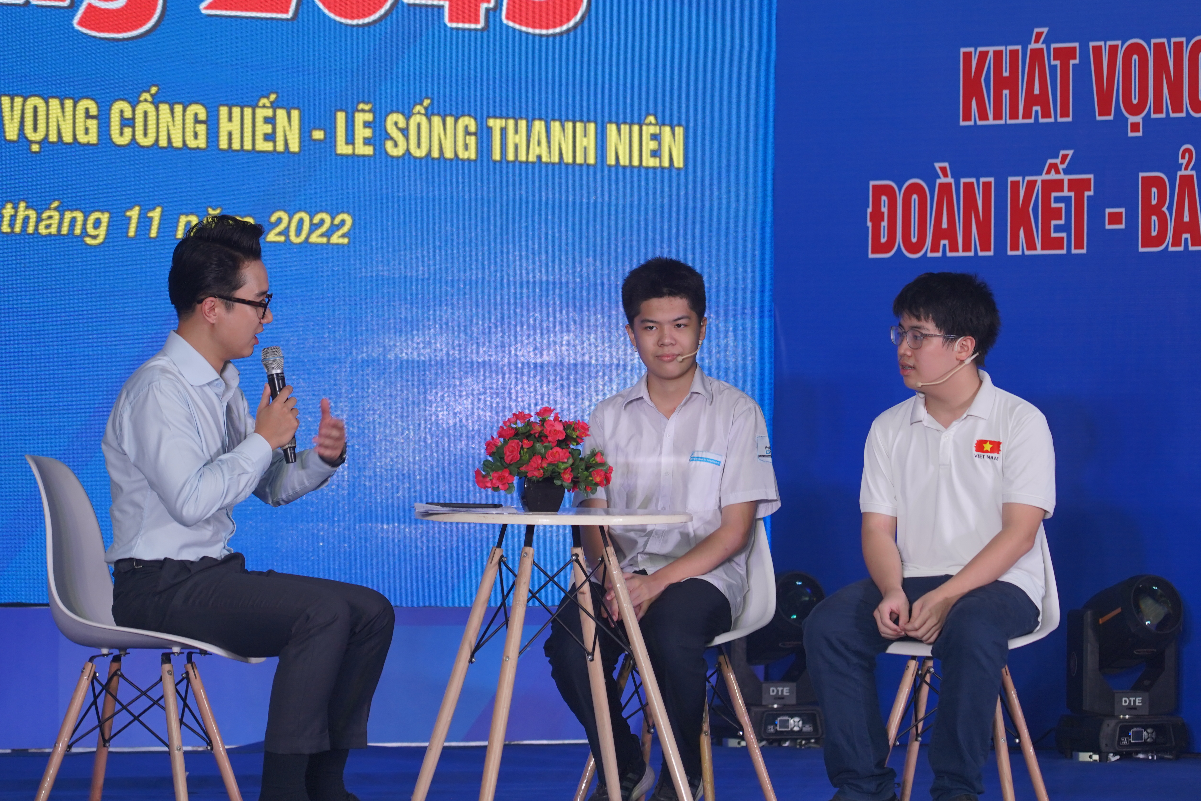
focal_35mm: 125
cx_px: 570
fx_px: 4170
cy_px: 364
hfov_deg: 16.4
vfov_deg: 11.0
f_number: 4
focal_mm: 105
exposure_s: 1/160
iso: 640
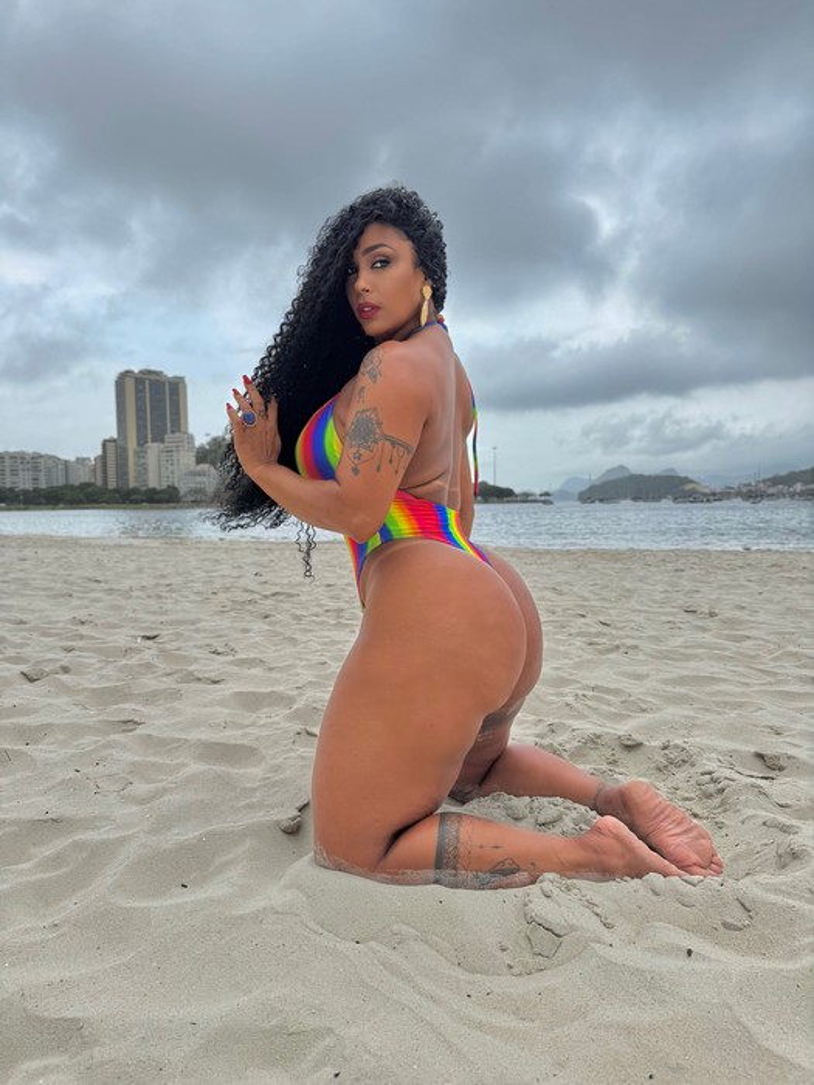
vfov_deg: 71.6
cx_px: 407
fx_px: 752
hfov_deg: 56.8
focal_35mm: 24
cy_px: 542
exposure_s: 1/1869
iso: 80
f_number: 1.78
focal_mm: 6.76
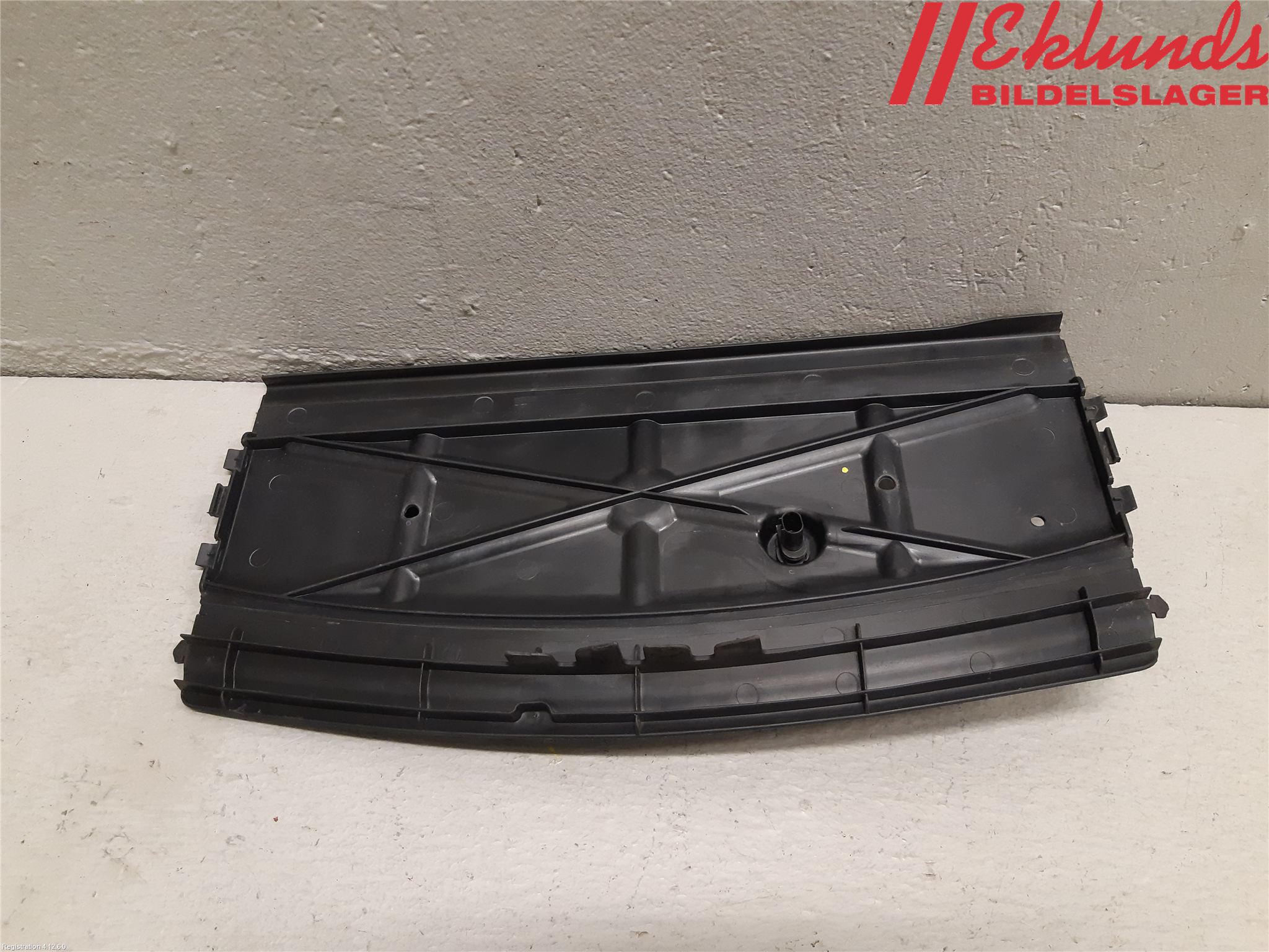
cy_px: 476
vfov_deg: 53.1
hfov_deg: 67.3
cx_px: 634
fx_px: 953
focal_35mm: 26
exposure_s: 1/50
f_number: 1.7
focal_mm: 3.93
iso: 200
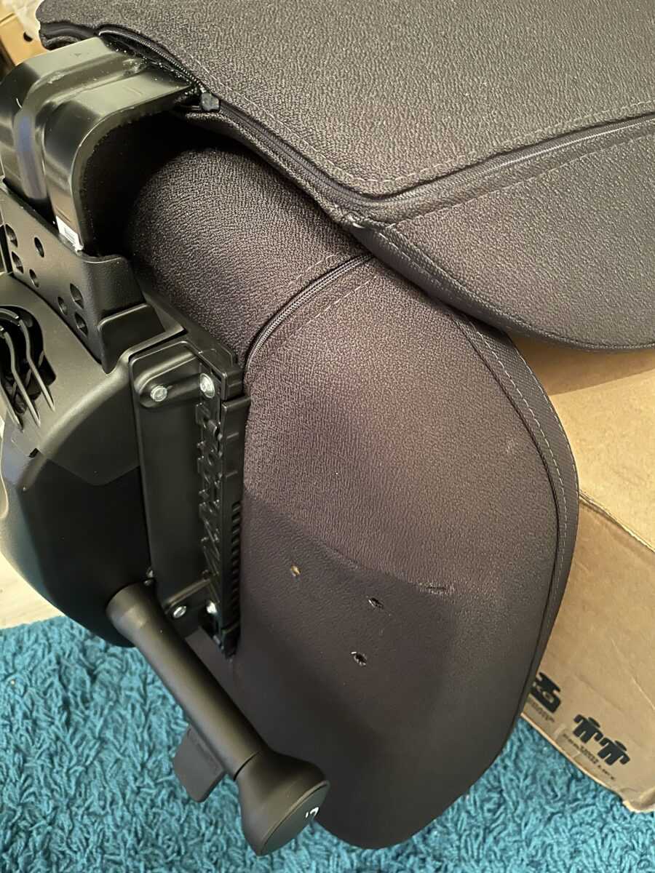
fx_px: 656
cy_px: 436
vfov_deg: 67.3
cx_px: 328
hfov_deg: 53.1
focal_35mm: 26
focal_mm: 5.1
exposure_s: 1/9
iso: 800
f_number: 1.6
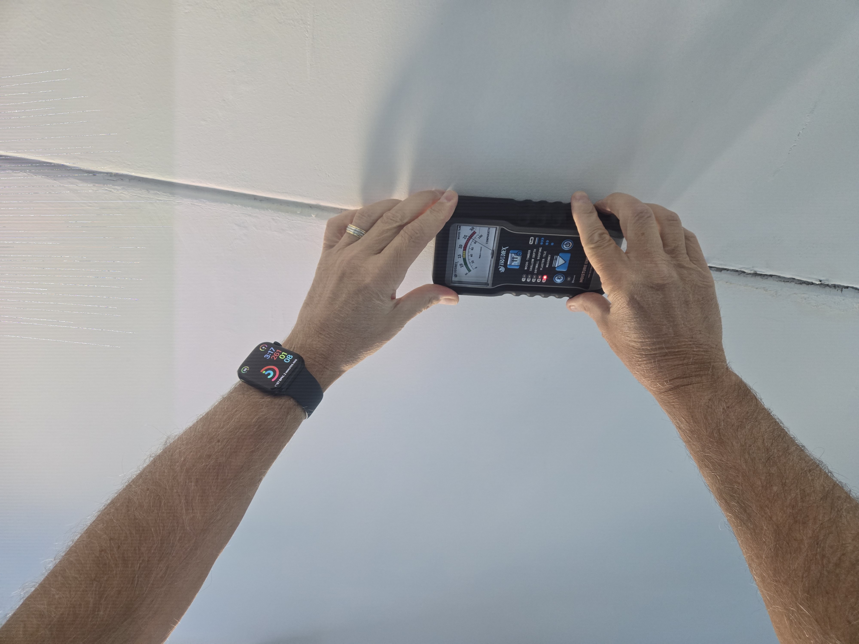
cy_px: 322
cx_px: 430
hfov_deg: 73.9
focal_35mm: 23
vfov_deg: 58.9
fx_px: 571
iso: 400
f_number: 1.8
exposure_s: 1/120
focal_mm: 5.4
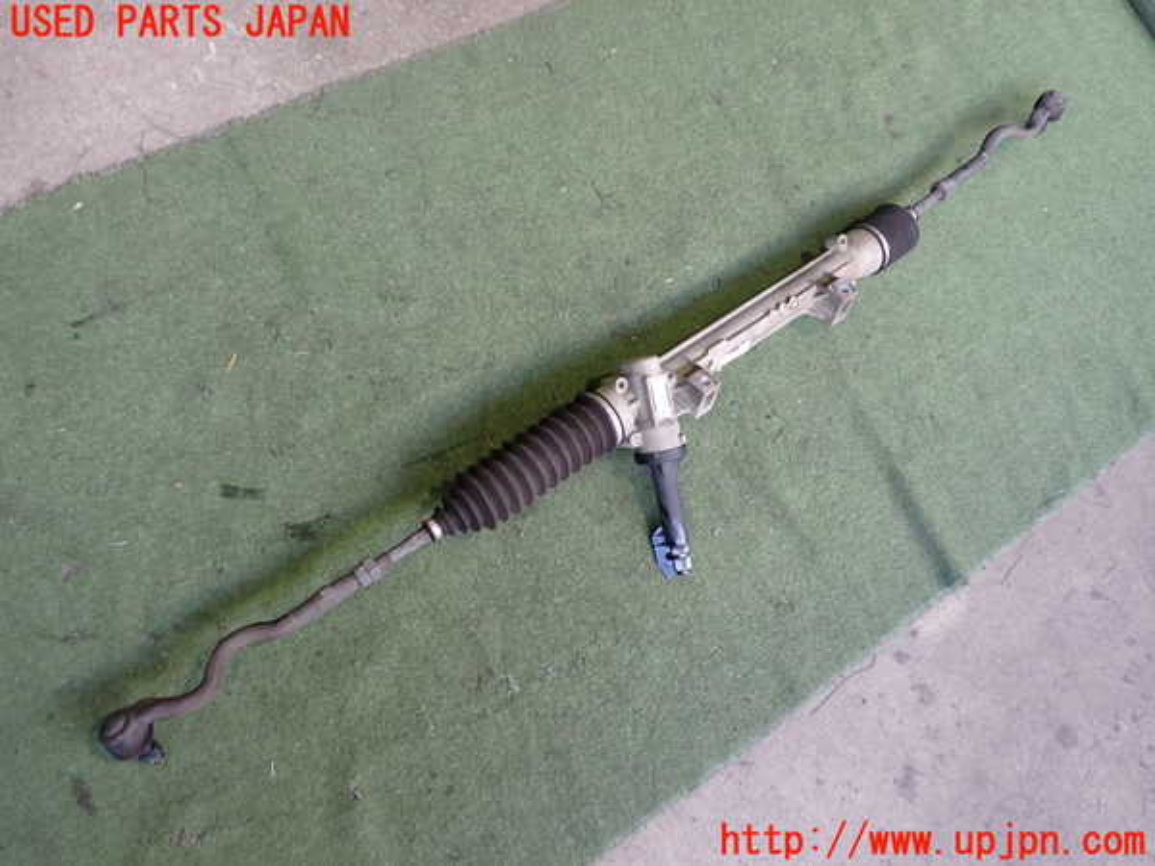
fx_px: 1001
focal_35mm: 30
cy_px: 433
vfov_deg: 46.8
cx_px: 578
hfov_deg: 60.0
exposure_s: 1/50
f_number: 2.3
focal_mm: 5.4
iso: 200
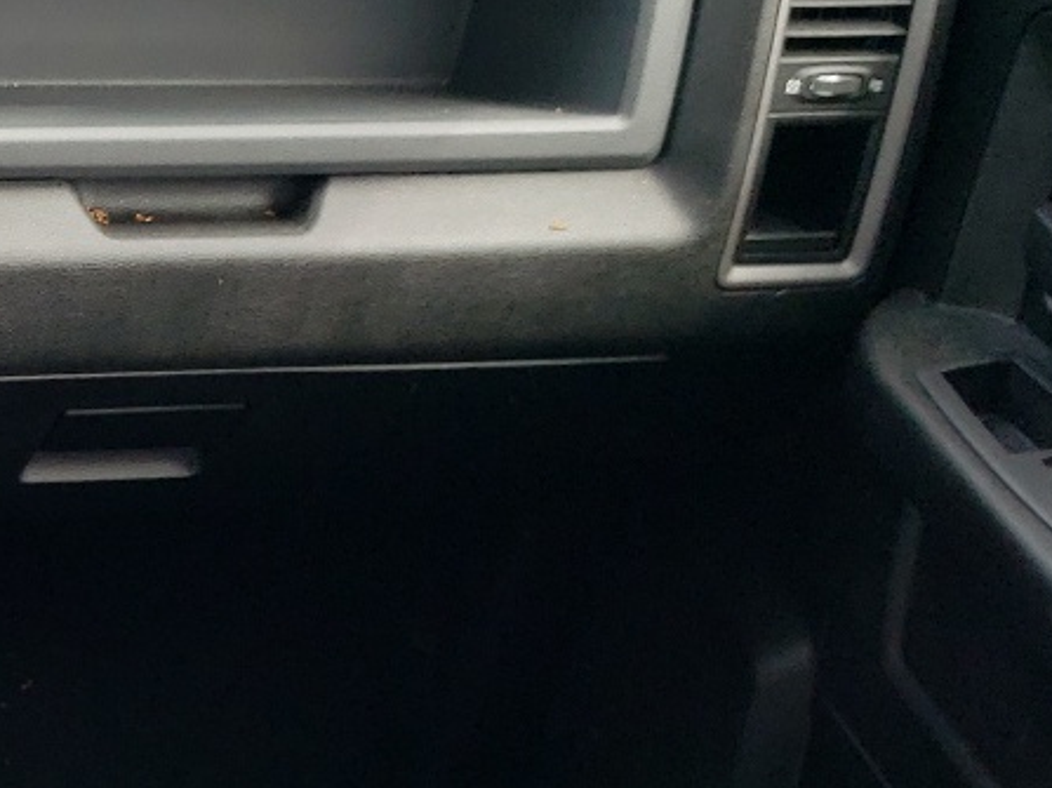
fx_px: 2826
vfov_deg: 15.5
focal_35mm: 93
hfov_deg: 17.9
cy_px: 828
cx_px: -690
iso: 50
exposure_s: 1/189
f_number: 1.5
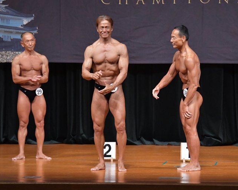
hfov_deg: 7.1
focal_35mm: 272
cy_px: 95
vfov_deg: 5.7
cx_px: 129
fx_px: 1915
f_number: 5.6
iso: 6400
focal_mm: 160
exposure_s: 1/400
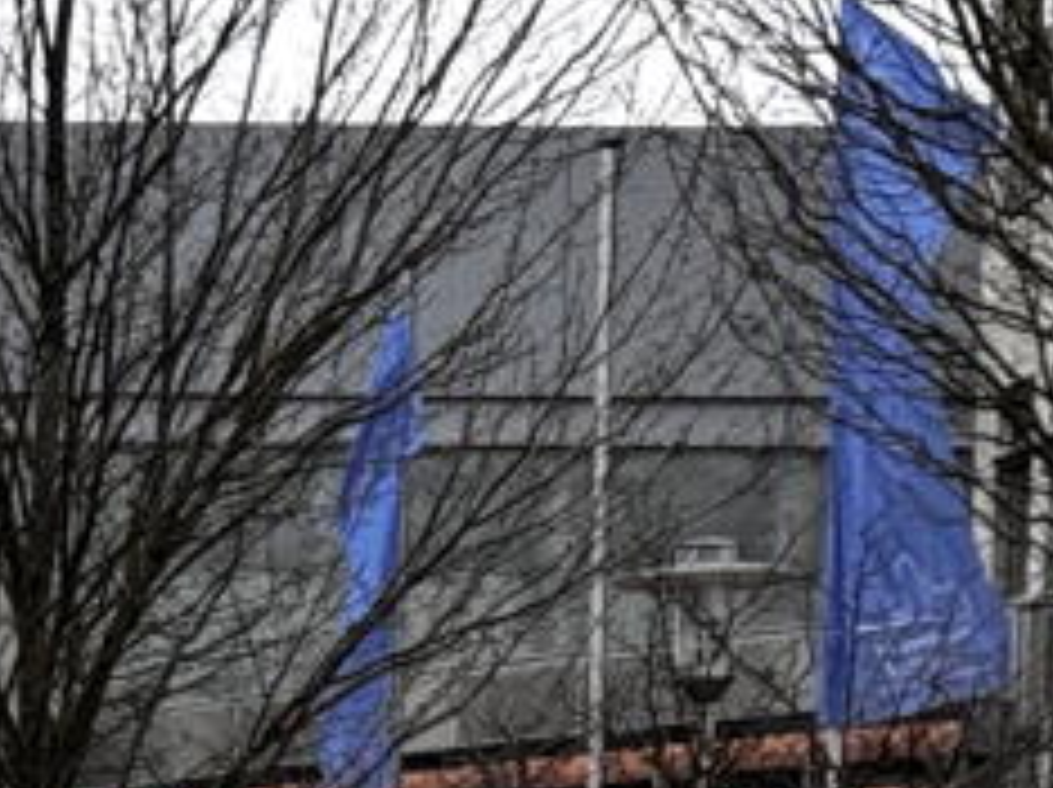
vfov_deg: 5.4
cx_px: -886
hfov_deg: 7.3
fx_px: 7992
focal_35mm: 263
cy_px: 2080
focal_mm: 6.76
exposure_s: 1/328
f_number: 1.78
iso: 64
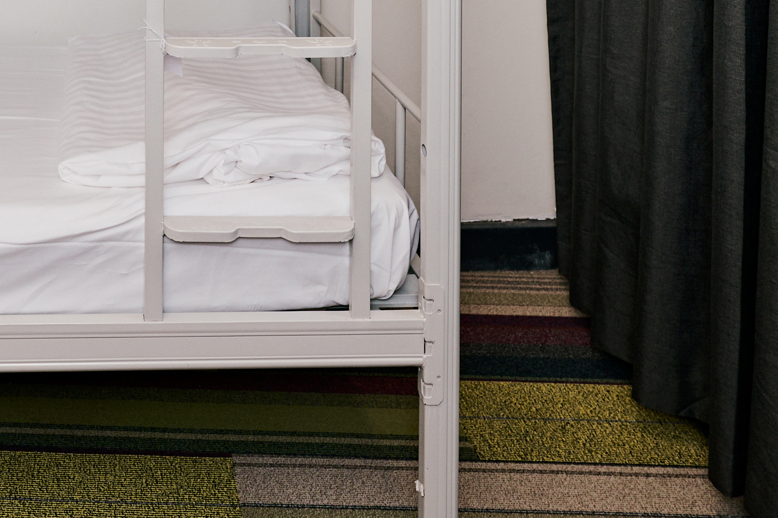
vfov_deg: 26.2
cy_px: -207
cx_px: 81
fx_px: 886
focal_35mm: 41
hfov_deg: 43.4
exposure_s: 1/160
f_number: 4
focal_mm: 14
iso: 400
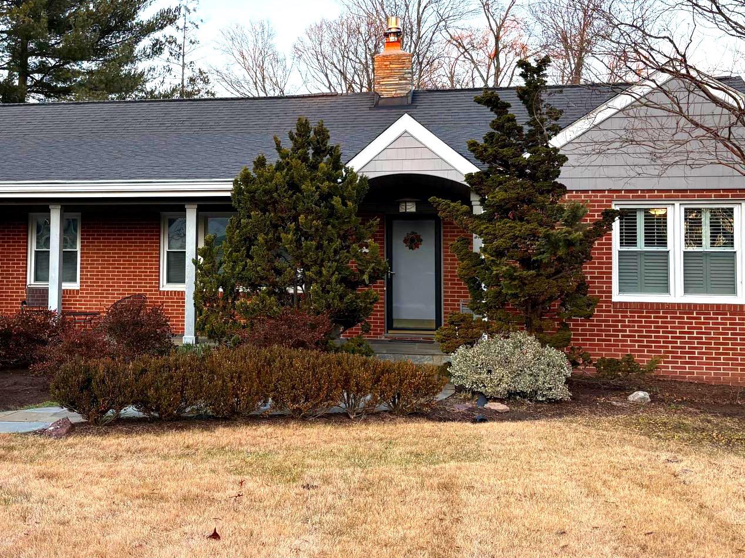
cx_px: 216
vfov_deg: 34.2
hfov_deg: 43.8
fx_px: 904
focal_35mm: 42
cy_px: 215
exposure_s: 1/195
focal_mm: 5.96
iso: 50
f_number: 1.6
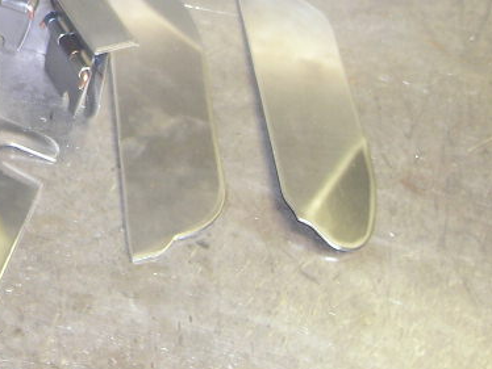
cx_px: -145
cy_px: -74
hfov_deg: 17.7
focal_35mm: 104
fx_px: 1479
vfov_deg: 13.8
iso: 75
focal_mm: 6.3
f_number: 3.2
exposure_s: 1/3.9
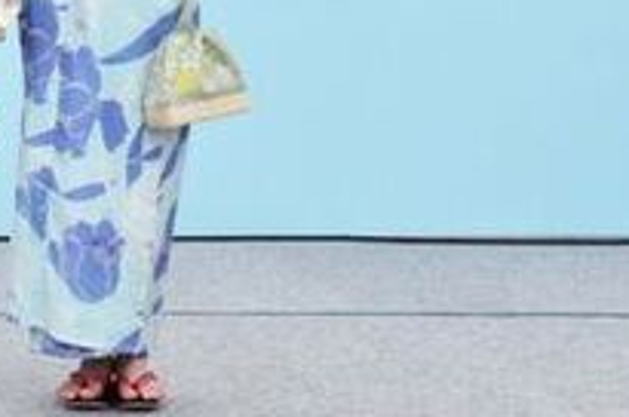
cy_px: -149
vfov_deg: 8.8
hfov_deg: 13.1
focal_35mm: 153
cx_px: -81
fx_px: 2677
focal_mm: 35
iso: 2500
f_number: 11
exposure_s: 1/500
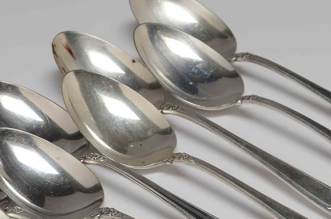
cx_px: 83
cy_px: 243
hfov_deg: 11.2
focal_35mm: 184
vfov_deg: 7.4
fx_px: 1689
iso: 100
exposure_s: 1/80
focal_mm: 42
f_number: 9
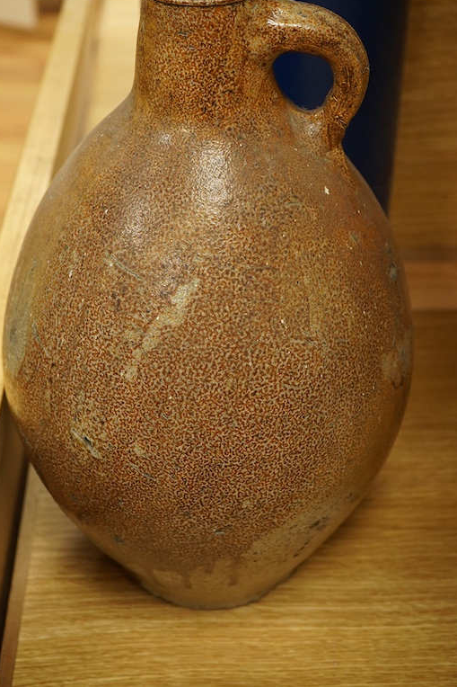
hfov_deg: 25.5
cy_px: 283
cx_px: 229
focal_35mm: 53
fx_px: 1010
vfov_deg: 37.4
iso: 1250
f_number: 7.1
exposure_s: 1/125
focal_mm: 30
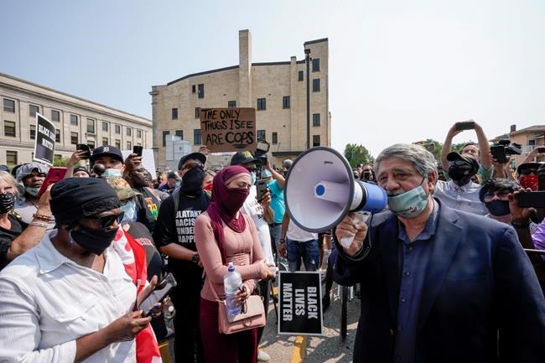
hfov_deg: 96.8
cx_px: 272
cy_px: 182
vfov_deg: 73.7
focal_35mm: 16
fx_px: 242
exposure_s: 1/200
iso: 800
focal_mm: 16
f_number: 22
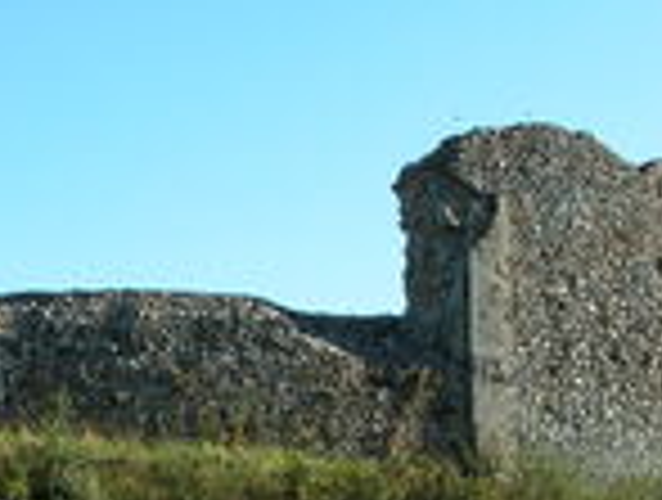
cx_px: 207
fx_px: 1821
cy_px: 360
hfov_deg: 20.5
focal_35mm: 95
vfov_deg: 15.6
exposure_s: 1/250
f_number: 5
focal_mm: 8.9
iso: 100
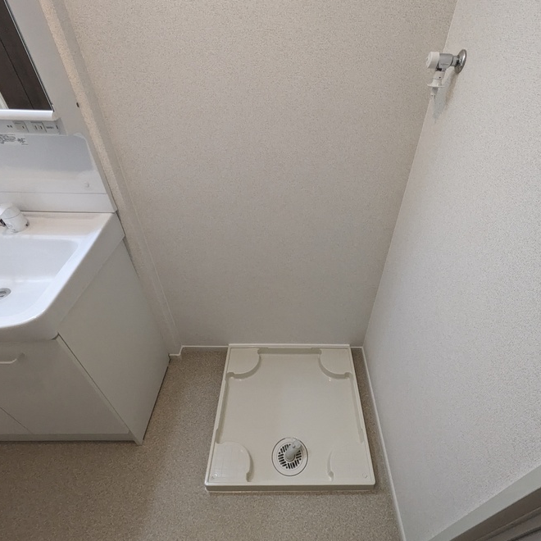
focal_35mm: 18
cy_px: 282
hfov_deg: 80.6
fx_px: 318
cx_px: 291
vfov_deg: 80.7
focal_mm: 1.83
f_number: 2.2
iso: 456
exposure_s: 1/100
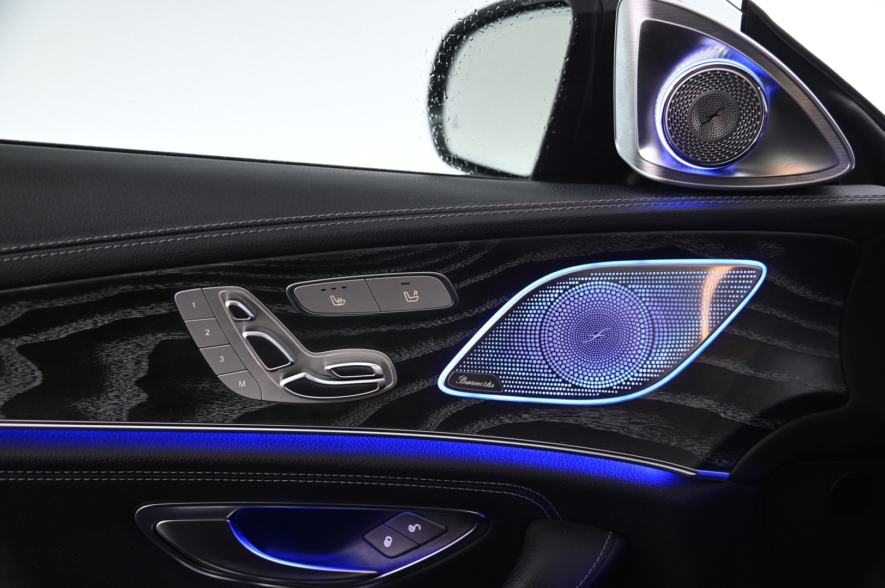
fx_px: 933
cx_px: 442
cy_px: 294
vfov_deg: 35.0
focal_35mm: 38
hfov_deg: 50.7
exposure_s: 1/30
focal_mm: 38
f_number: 4
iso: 2000
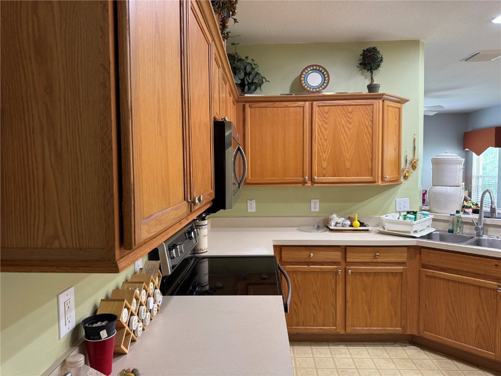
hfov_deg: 71.6
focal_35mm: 24
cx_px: 250
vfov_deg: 56.8
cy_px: 188
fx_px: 347
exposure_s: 1/60
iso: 250
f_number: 1.78
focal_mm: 6.76
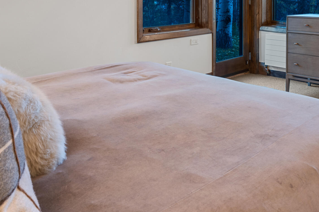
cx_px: 278
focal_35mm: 36
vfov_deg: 35.1
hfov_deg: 48.4
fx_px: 319
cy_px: 29
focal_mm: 17
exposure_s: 8
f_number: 11
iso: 125
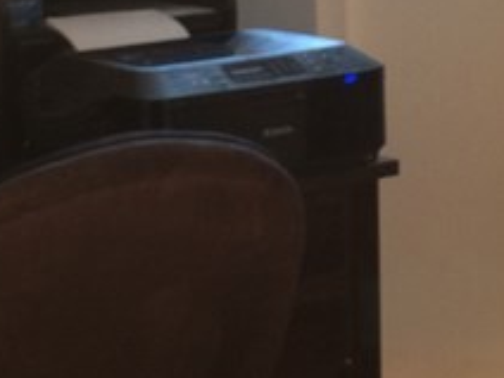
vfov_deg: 10.4
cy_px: -88
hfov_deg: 14.1
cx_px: 345
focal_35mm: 140
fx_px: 2038
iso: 64
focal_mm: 4.15
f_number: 2.2
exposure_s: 1/30
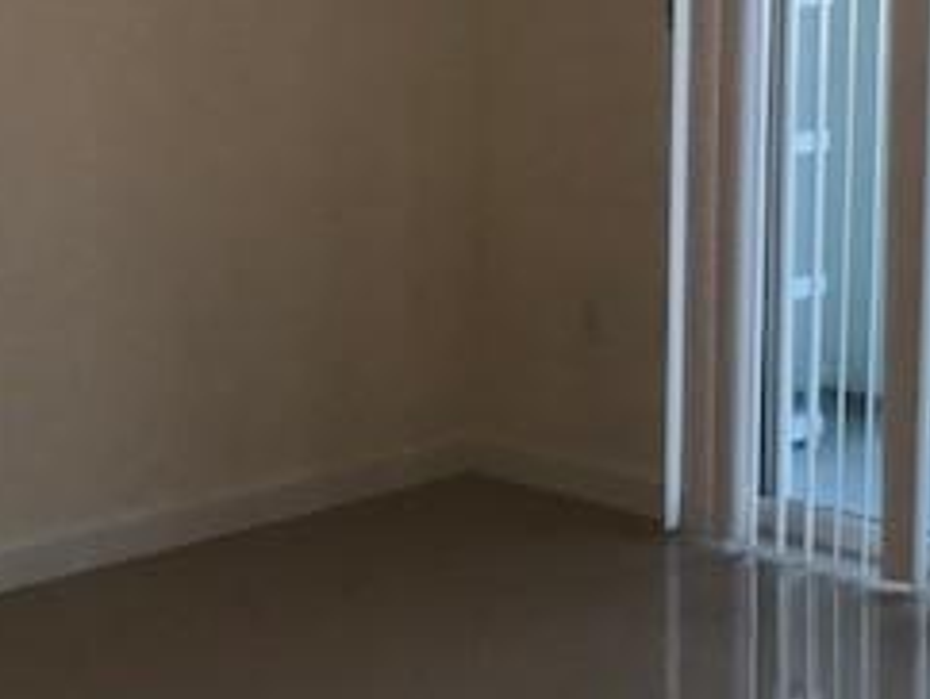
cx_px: 342
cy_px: 238
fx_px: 1990
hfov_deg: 26.2
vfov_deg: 19.9
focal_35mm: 74
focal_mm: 3.99
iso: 25
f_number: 1.8
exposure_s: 1/30
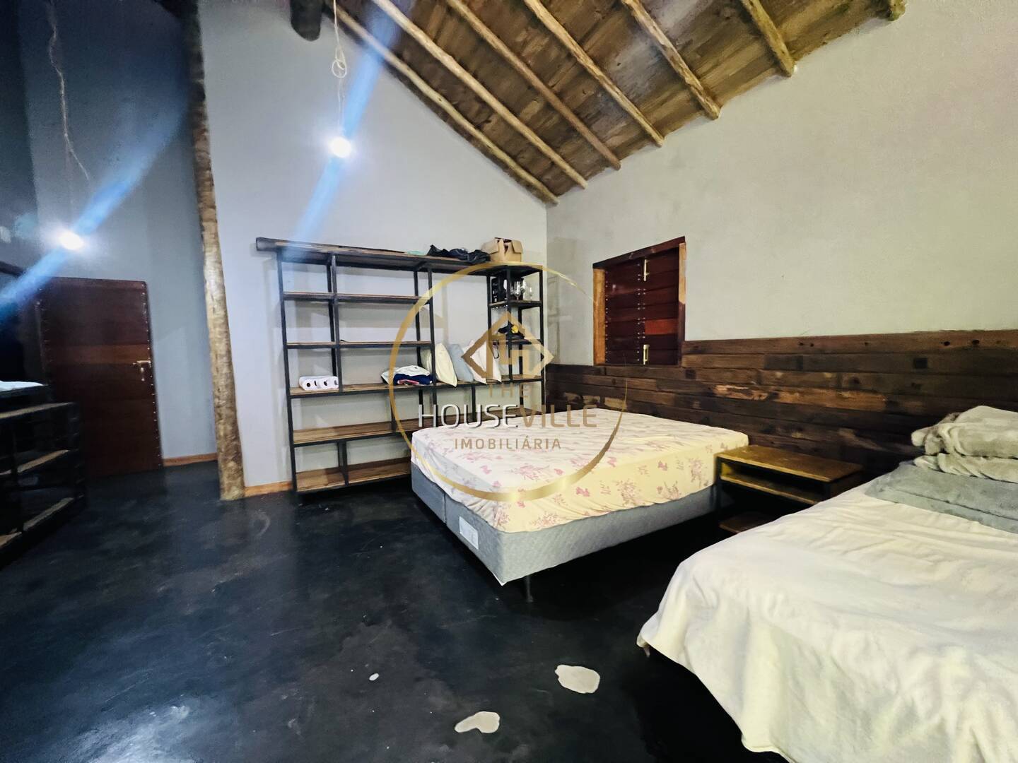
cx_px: 509
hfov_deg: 106.2
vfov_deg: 89.9
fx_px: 382
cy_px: 382
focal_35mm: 13
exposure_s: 1/60
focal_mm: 1.57
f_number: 1.8
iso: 1000
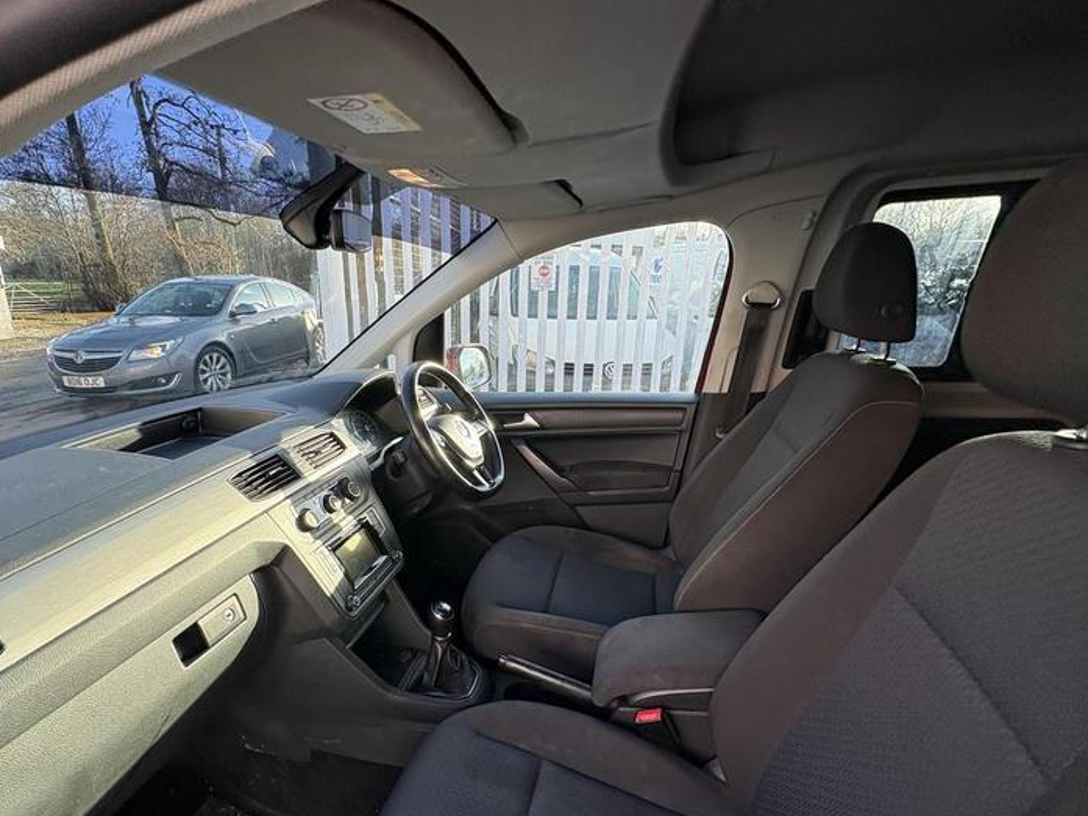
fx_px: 566
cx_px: 496
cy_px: 473
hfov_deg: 87.5
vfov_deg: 71.1
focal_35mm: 18
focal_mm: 2.22
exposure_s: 1/137
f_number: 2.2
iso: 50
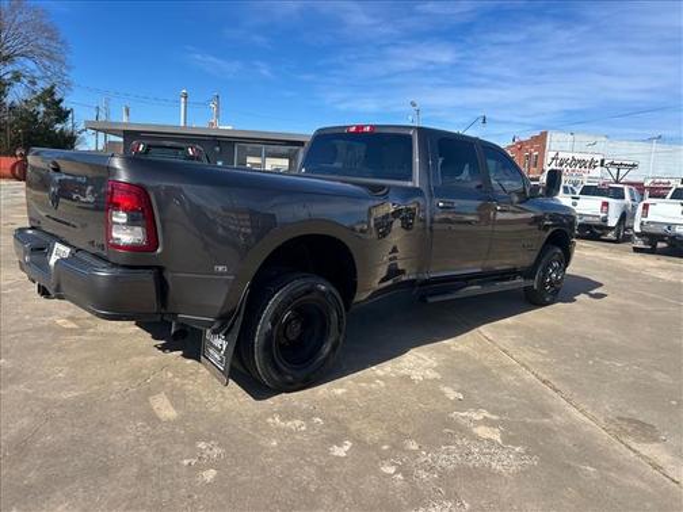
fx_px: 513
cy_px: 256
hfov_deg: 67.3
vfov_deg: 53.1
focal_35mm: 26
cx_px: 342
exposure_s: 1/3460
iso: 50
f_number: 1.5
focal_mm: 5.7
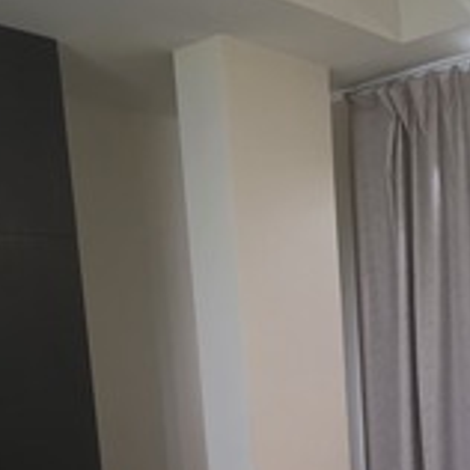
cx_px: 394
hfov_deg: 28.3
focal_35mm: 59
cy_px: 498
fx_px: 906
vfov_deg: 27.0
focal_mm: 6.3
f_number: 1.7
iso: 1000
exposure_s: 1/100
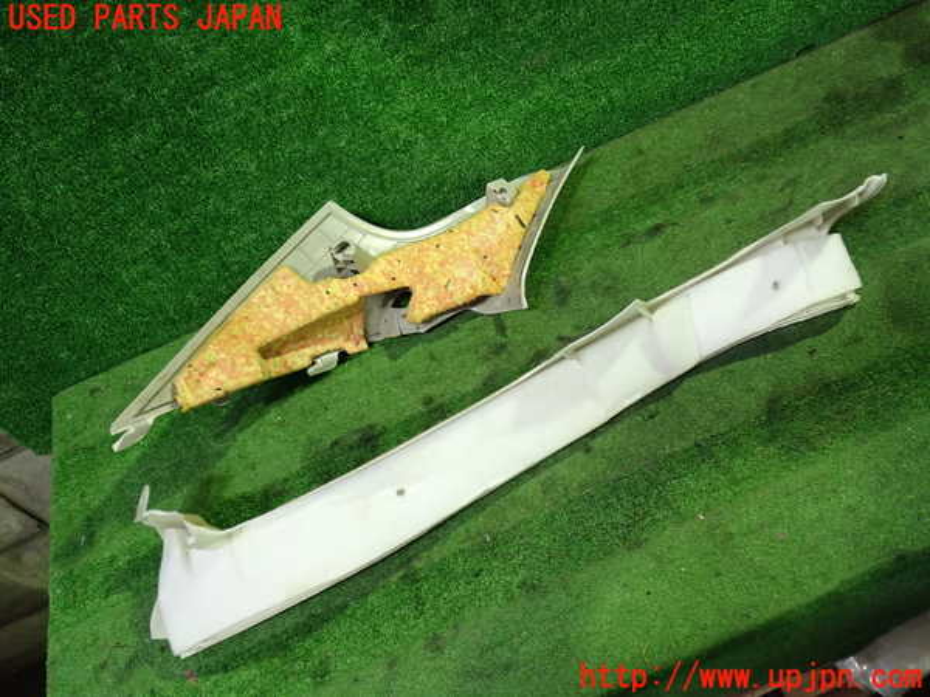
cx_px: 465
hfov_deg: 60.0
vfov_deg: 46.8
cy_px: 348
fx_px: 806
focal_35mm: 30
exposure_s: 1/30
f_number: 2.3
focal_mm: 5.4
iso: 400
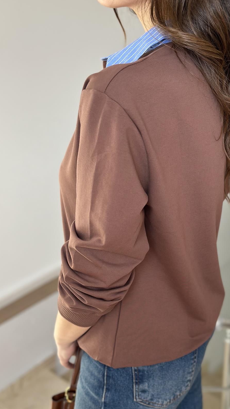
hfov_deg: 22.5
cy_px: 202
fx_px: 575
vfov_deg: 39.2
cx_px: 150
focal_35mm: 53
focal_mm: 6.86
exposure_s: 1/172
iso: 80
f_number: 1.78
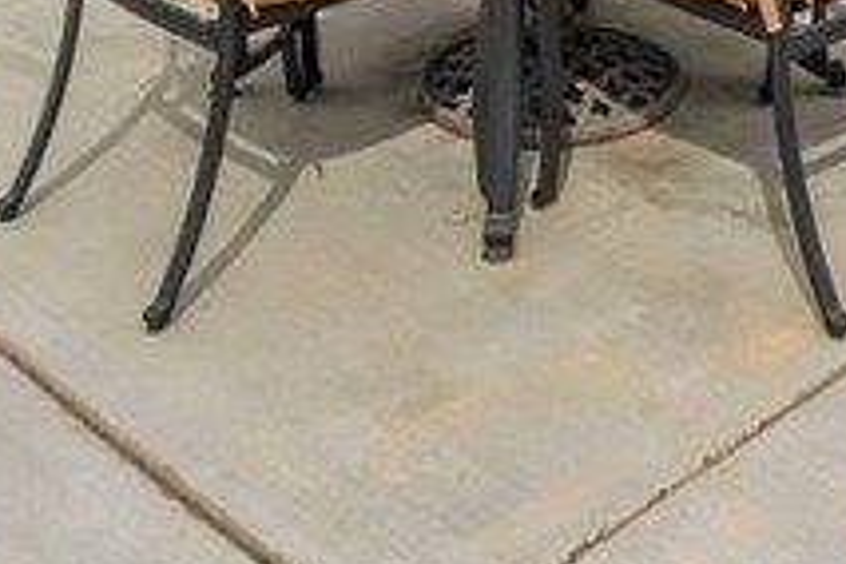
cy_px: -661
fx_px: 1748
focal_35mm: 74
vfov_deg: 14.3
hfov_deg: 26.6
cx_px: 707
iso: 100
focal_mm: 15.5
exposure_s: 1/6
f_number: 22
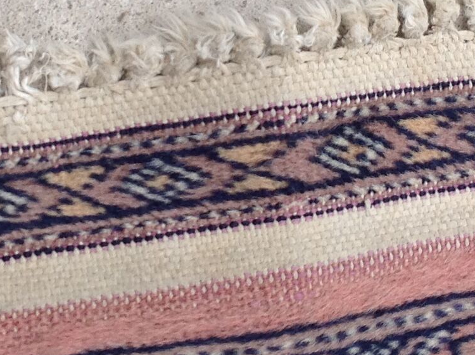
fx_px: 1658
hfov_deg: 16.3
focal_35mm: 121
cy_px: 50
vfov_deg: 12.1
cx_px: 220
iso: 50
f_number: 2.4
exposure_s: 1/387
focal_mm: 4.28
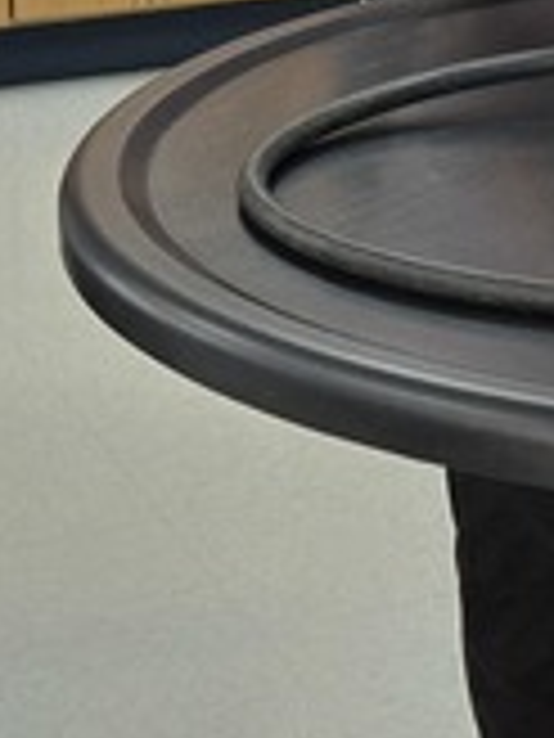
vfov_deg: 13.3
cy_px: -162
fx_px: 3073
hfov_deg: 10.1
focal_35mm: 144
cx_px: 748
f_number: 1.8
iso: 800
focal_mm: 5.4
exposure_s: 1/120
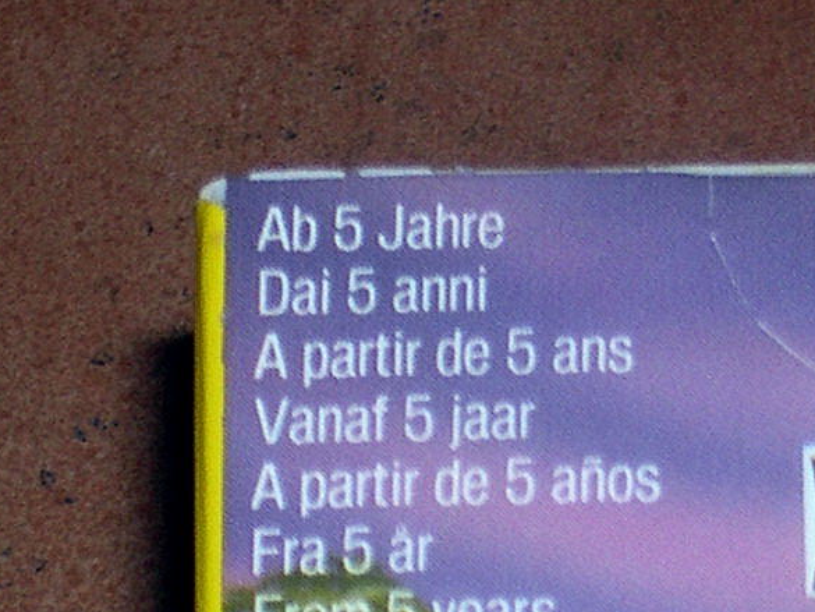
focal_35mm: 396
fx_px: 9325
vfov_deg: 3.7
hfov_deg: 5.0
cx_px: 894
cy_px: 965
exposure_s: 1/60
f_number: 13
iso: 100
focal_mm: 21.6
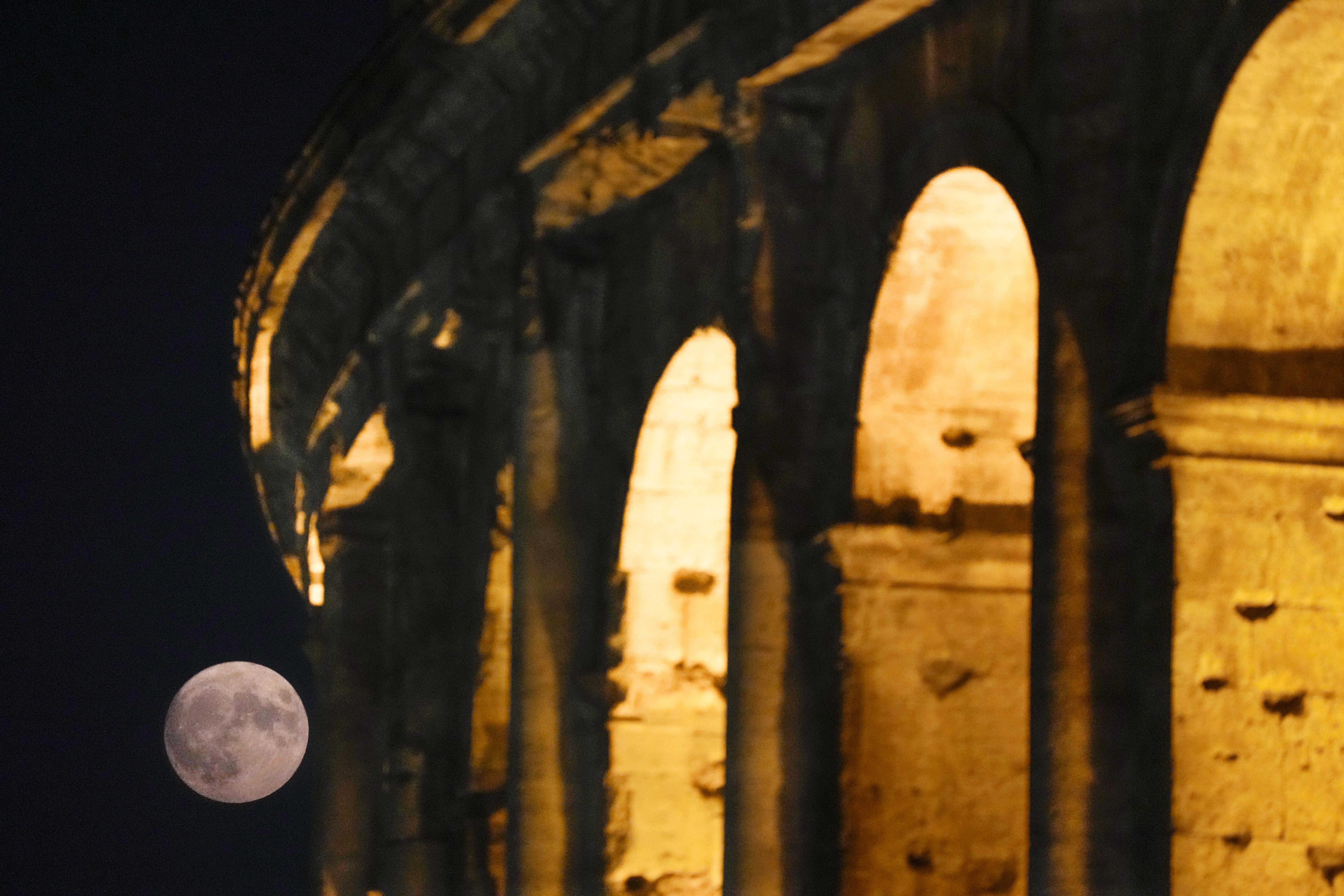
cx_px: 672
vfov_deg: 3.4
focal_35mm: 400
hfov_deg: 5.2
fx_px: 14932
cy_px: 448
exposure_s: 1/25
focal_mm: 400
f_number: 5.6
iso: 6400
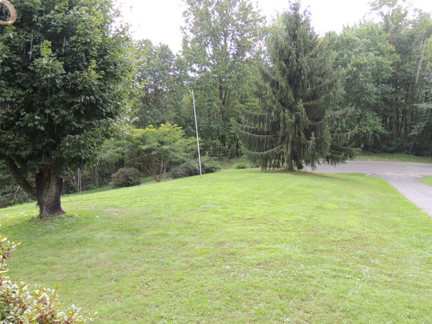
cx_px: 216
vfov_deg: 46.8
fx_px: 374
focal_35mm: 30
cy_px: 162
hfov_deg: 60.0
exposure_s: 1/100
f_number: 3.1
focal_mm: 5.3
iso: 100
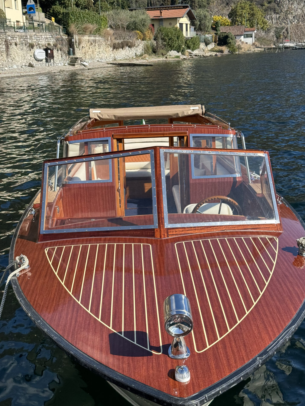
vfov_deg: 37.5
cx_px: 152
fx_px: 599
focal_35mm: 51
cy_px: 195
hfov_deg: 28.6
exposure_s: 1/2717
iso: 64
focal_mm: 6.86
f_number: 1.78
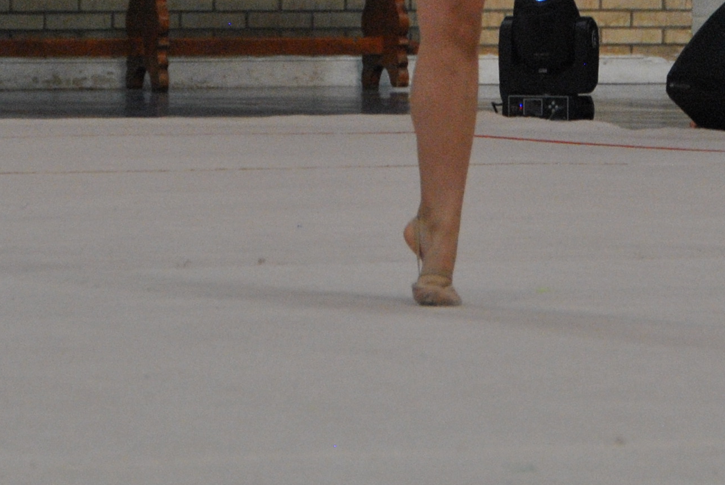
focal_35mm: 386
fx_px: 7782
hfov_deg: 5.3
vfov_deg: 3.6
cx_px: 481
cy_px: -195
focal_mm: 86
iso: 800
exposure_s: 1/250
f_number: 5.3
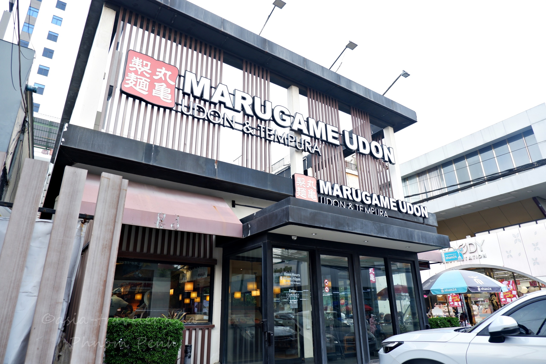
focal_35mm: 23
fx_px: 349
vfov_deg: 55.1
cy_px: 182
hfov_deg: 76.1
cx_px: 273
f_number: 3.5
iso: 200
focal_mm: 15
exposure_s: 1/90
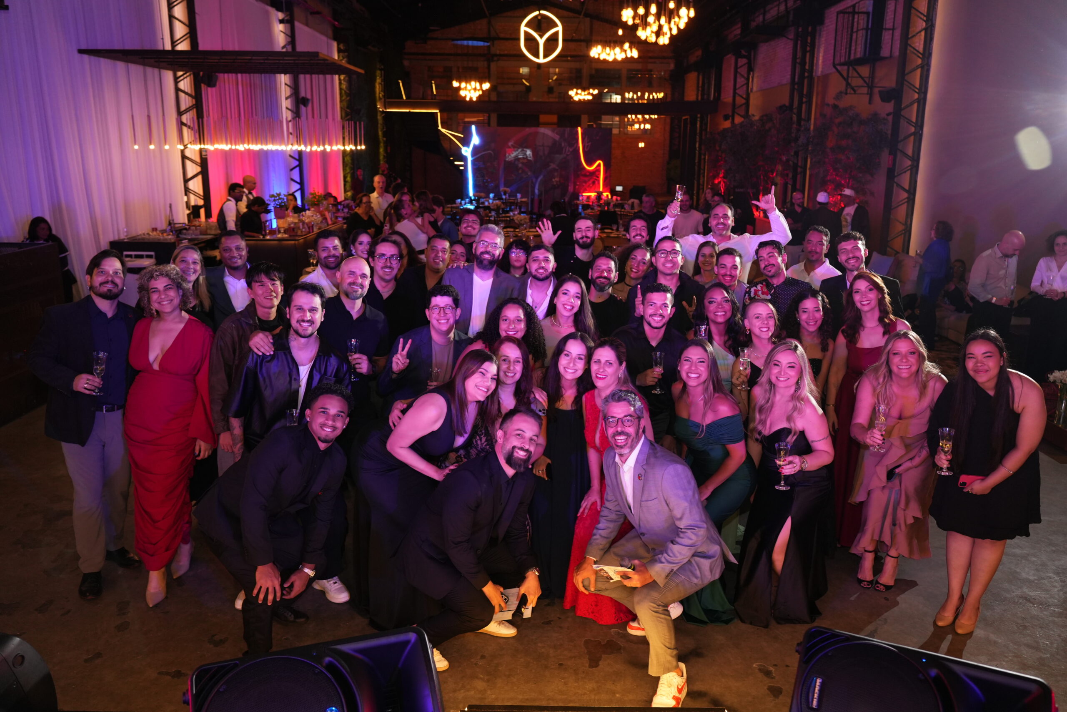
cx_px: 534
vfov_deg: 46.4
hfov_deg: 65.5
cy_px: 356
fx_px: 830
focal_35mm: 28
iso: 1600
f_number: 3.5
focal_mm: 28
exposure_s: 1/160
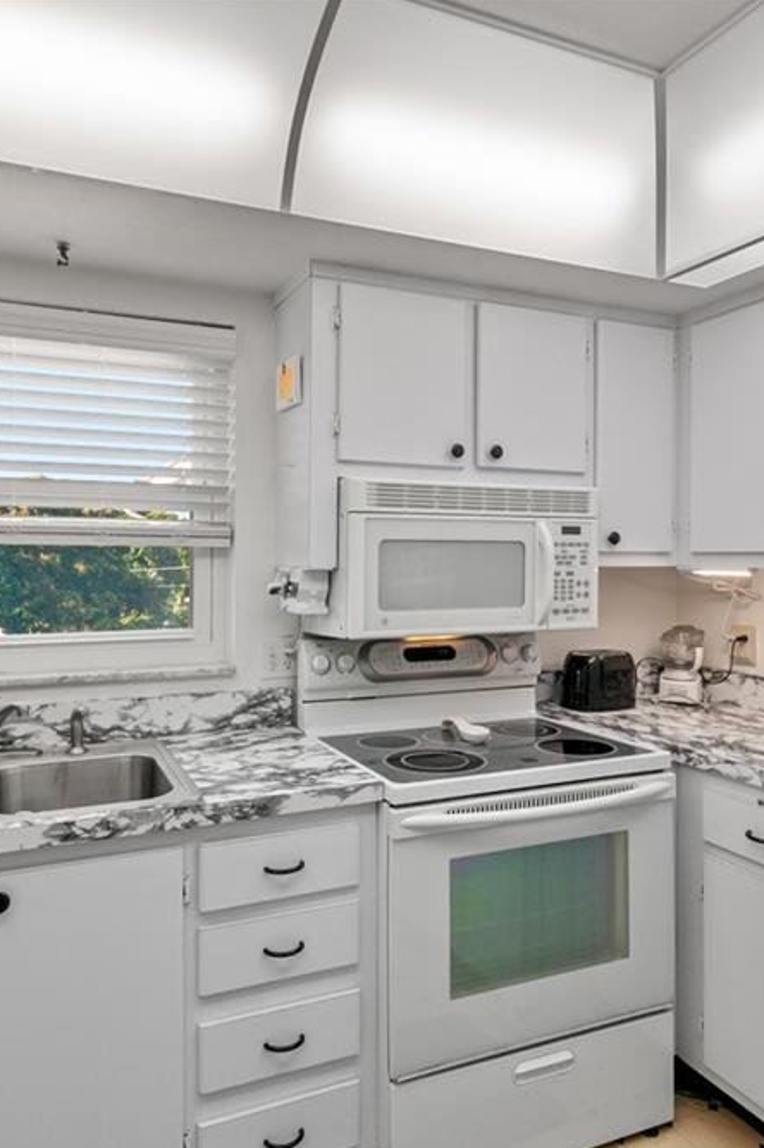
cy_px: 581
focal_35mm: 23
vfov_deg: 76.1
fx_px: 733
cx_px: 332
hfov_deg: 54.9
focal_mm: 10
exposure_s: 1/15
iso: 200
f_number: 10
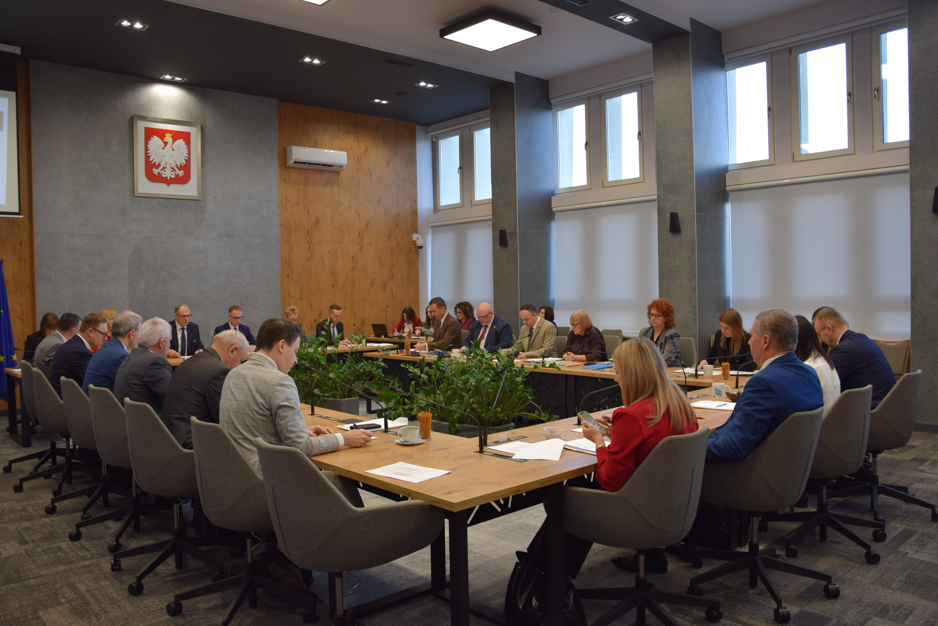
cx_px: 469
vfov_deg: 48.0
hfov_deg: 67.4
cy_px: 313
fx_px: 704
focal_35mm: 27
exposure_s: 1/80
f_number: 4.5
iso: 400
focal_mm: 18
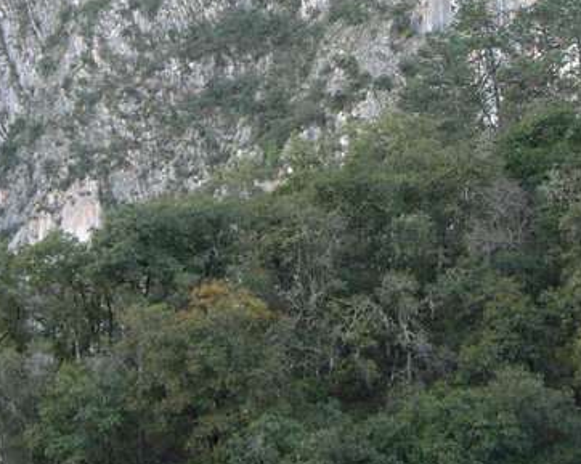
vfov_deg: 14.3
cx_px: 290
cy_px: -66
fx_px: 1804
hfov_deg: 18.3
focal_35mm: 105
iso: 100
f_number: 2.7
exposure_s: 1/100
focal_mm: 6.2
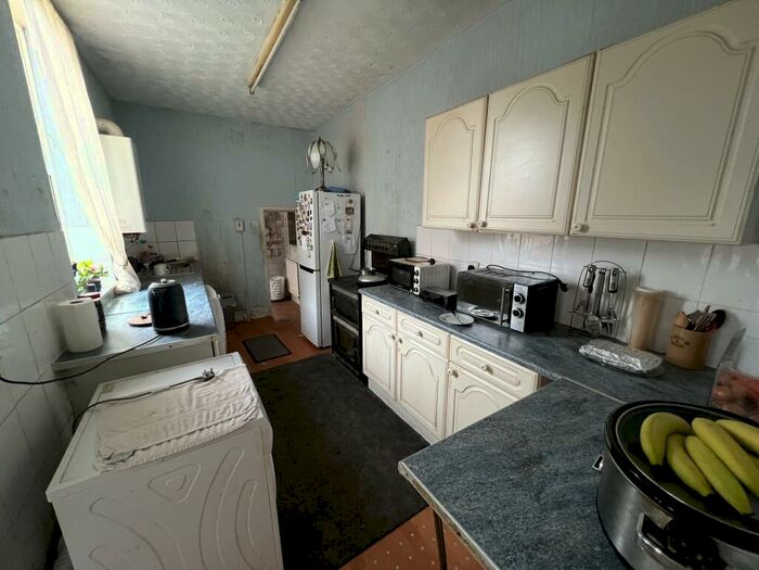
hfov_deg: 106.2
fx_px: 285
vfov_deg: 89.9
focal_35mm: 13
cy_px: 285
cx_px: 380
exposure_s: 1/84
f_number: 1.8
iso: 250
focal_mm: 1.57
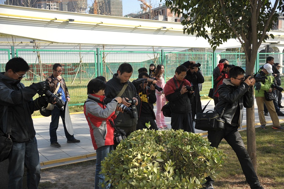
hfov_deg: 44.5
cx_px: 142
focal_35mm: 44
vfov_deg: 30.5
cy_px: 94
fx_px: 347
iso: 400
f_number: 4.2
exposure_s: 1/1250
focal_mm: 44
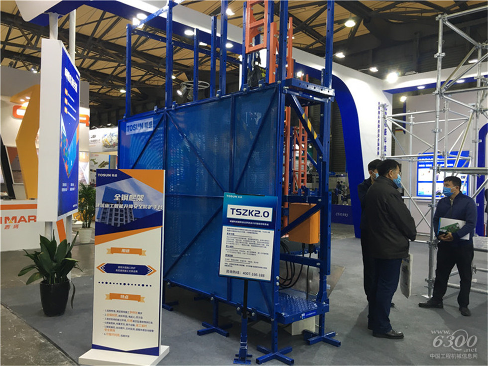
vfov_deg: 48.2
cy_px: 183
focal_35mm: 29
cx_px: 244
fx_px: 409
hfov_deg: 61.7
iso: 32
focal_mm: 4.15
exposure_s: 1/33
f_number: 2.2
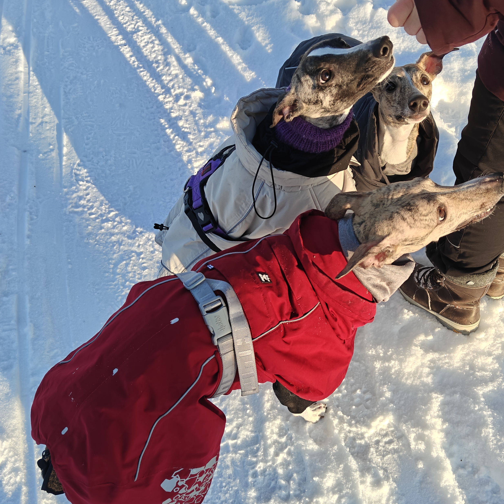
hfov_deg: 46.9
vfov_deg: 47.2
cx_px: 303
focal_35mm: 35
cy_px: 259
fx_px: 577
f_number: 1.8
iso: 80
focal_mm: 5.59
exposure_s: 1/355
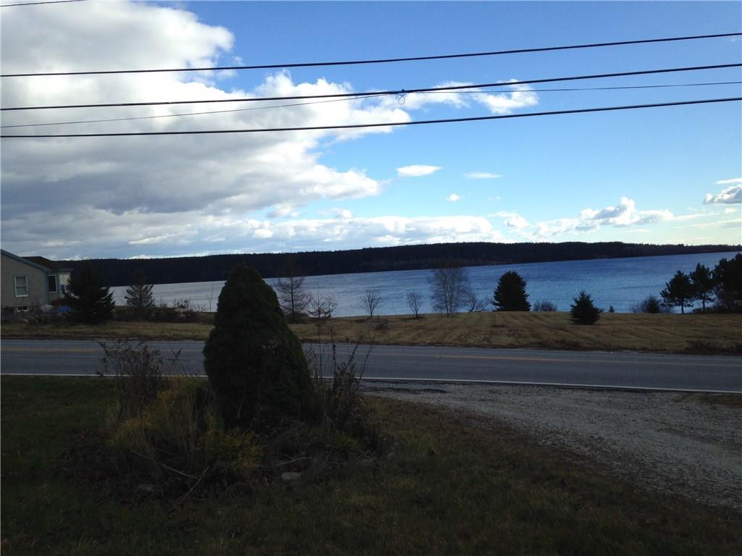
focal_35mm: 33
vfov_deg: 42.9
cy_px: 278
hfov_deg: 55.4
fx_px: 707
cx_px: 371
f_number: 2.4
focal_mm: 4.12
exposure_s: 1/1391
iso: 50
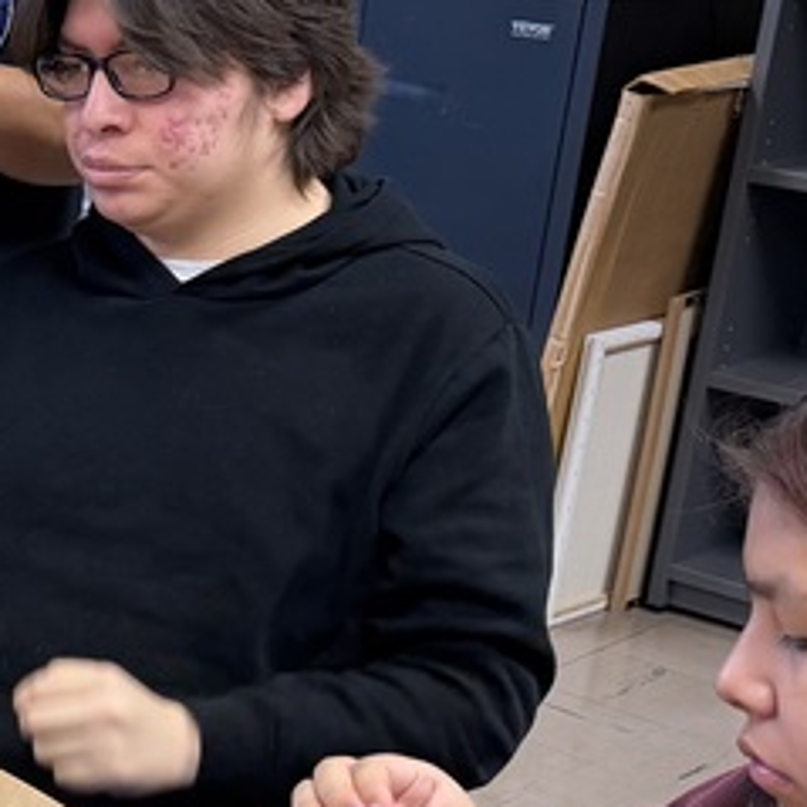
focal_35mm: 91
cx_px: -557
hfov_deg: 16.5
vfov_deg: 19.0
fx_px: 2400
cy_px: 588
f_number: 1.78
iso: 125
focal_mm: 6.76
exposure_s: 1/60
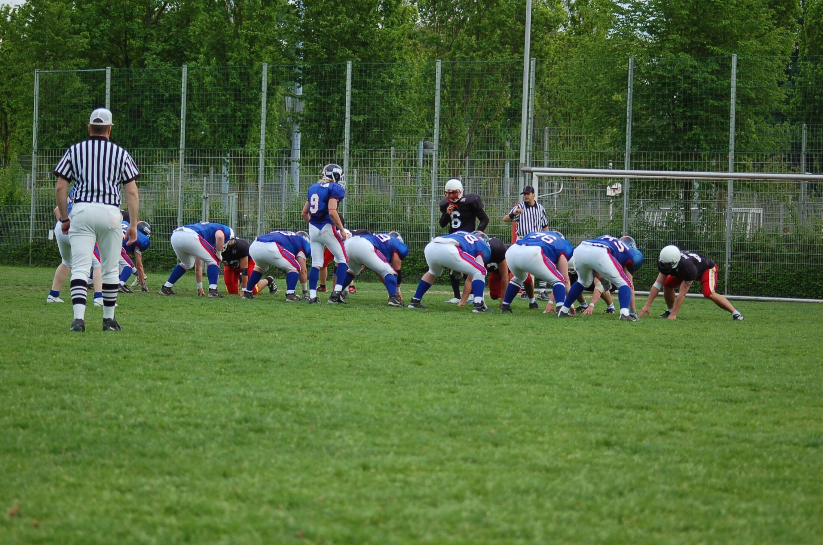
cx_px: 412
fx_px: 2396
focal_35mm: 105
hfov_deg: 19.5
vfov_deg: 13.0
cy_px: 272
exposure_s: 1/1000
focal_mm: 70
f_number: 4
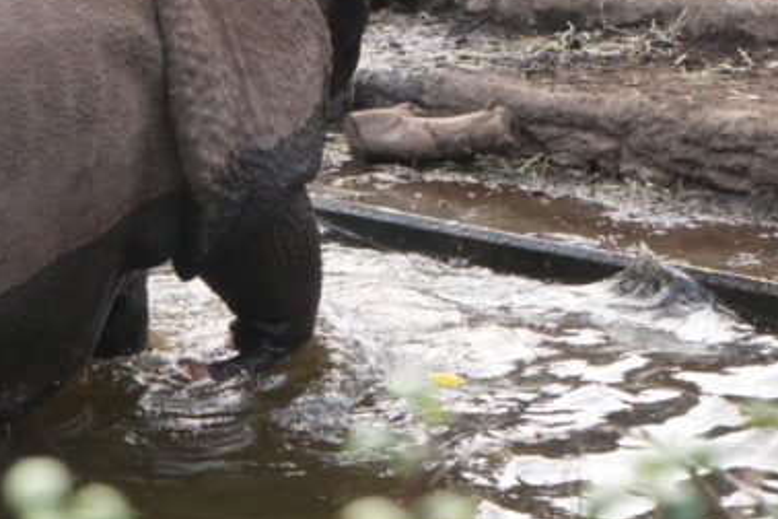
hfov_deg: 14.3
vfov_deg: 9.5
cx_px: 60
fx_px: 3076
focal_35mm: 142
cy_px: -84
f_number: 7.1
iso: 1000
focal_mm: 35
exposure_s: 1/250
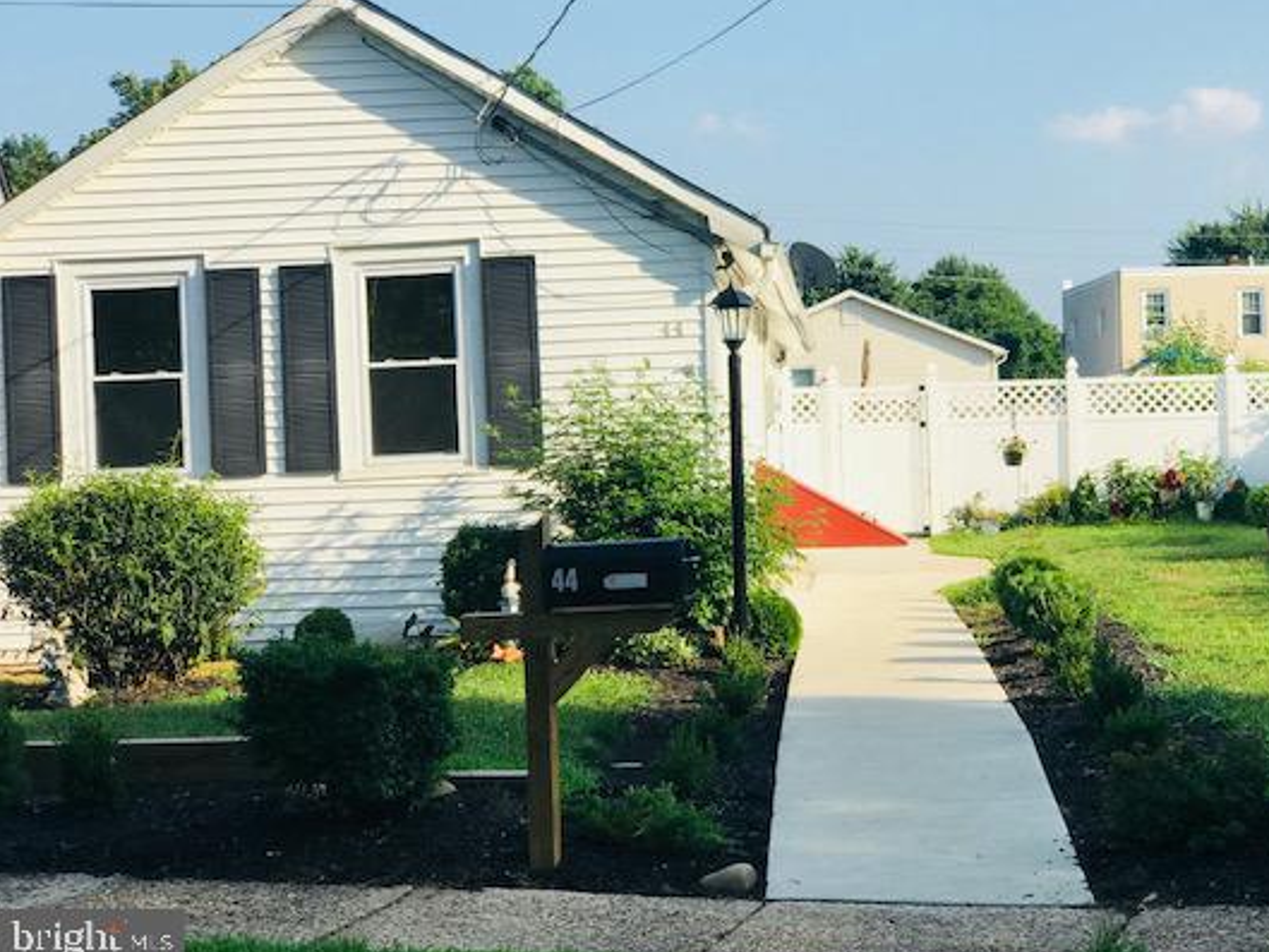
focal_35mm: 69
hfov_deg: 28.1
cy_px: 396
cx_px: 765
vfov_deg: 21.3
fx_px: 2530
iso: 20
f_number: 2.8
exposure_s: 1/694
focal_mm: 6.6
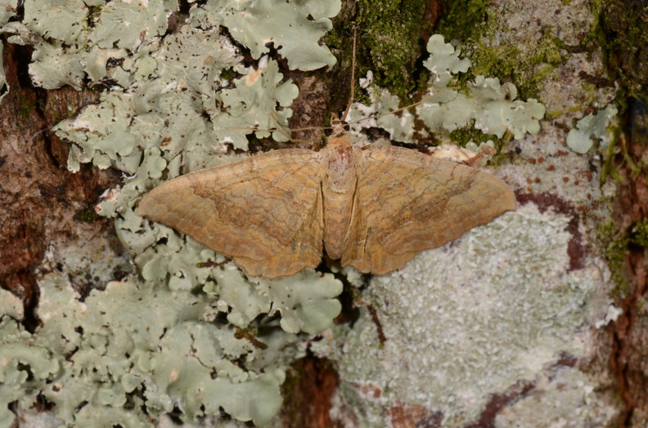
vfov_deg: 10.7
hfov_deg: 16.1
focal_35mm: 128
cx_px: 324
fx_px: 2289
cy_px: 214
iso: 100
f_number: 25
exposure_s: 1/60
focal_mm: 85
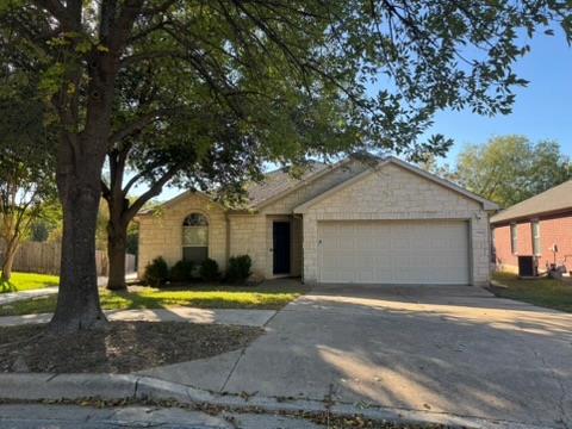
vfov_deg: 56.8
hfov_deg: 71.6
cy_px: 214
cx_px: 286
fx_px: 397
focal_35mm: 24
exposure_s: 1/888
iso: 80
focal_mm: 6.76
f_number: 1.78
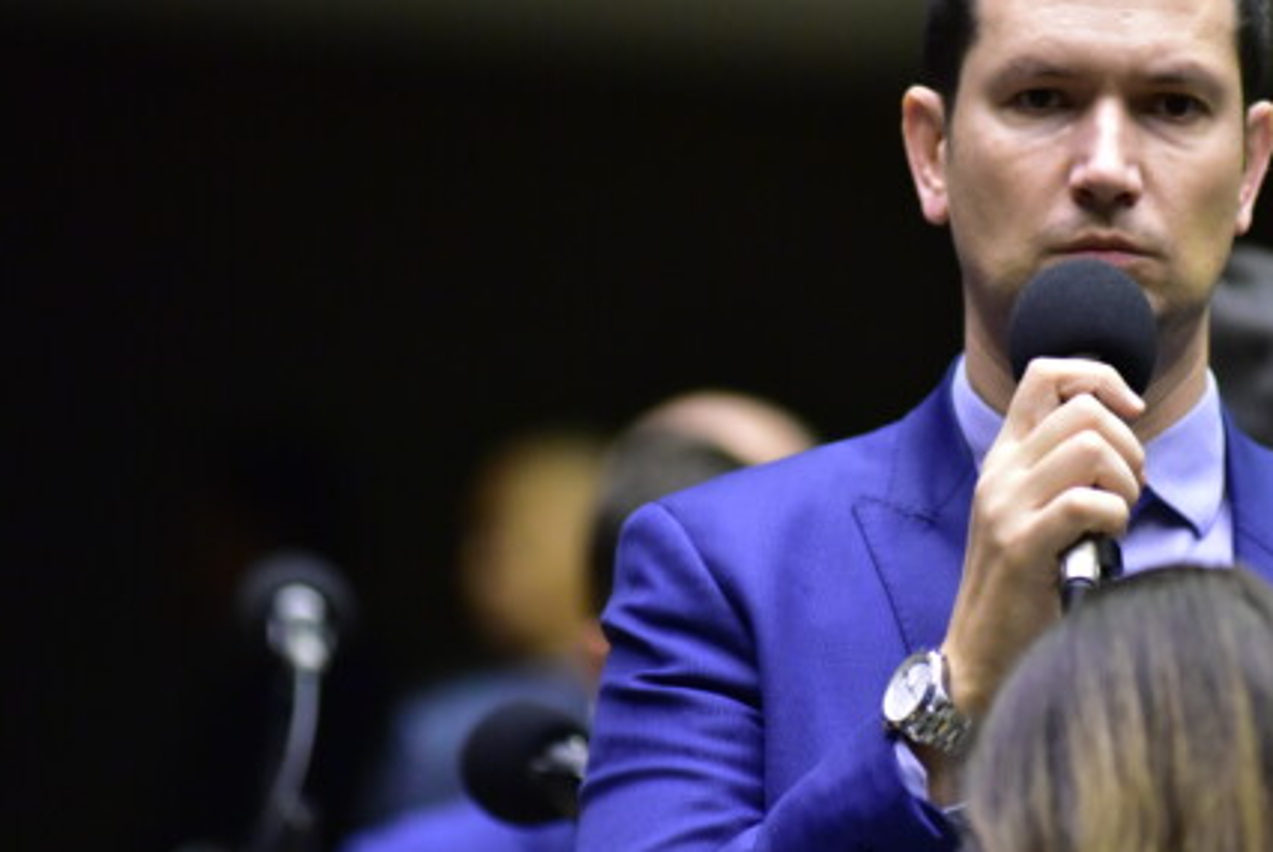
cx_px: 968
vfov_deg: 5.4
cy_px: 387
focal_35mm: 255
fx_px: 9026
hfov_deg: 8.1
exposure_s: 1/160
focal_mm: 145
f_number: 2.8
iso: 4000
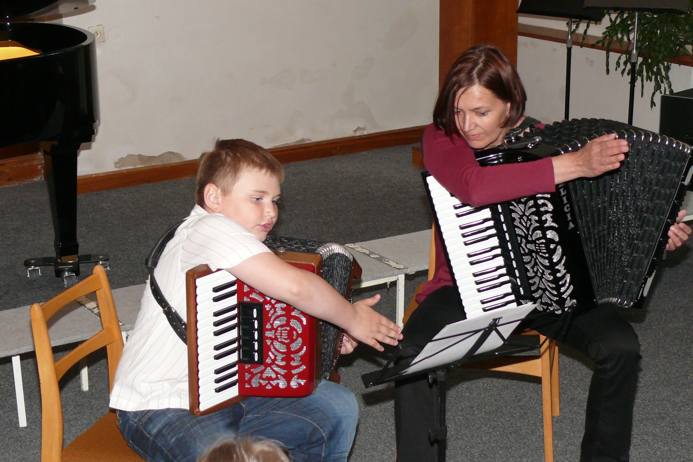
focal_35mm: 70
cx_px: 345
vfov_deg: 19.5
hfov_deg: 28.8
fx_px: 1347
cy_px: 254
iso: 200
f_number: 3.2
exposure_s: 1/200
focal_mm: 11.6
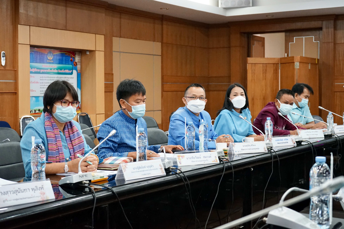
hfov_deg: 35.1
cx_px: 172
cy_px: 114
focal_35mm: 57
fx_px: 545
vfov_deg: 23.8
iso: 4000
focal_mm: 57
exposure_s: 1/60
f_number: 5
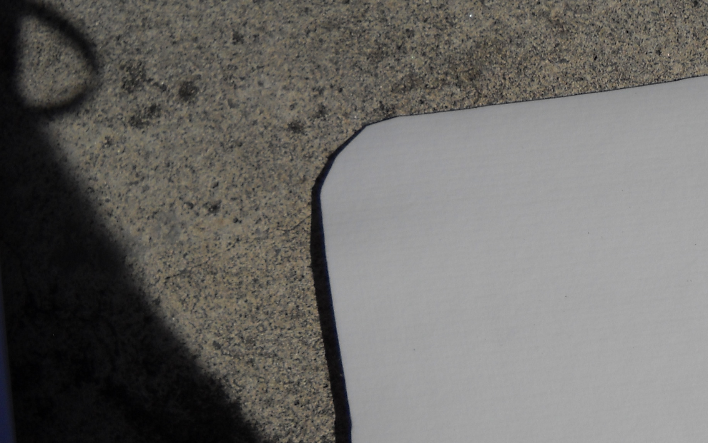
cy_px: 314
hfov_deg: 26.1
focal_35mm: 77
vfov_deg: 16.9
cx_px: 612
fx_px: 1486
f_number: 5.5
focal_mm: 6.72
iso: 64
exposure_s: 1/1353
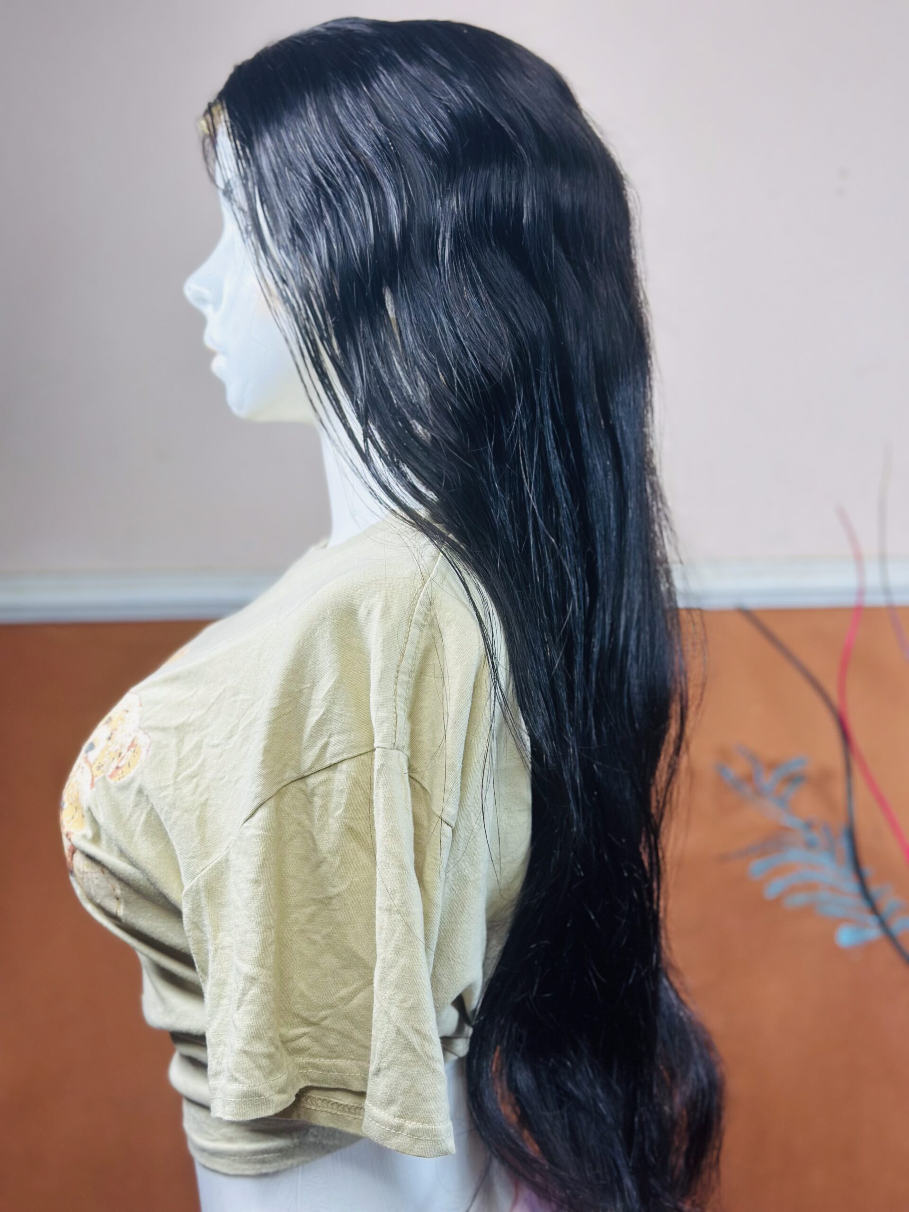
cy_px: 606
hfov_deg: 30.3
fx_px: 1681
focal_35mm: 48
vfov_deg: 39.7
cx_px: 454
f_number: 1.78
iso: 64
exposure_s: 1/153
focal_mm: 6.86
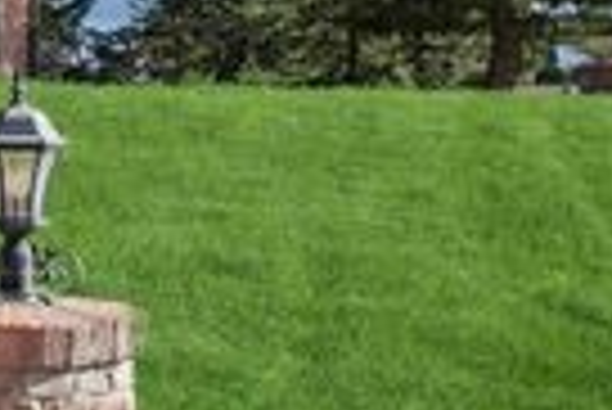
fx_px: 936
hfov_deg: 22.1
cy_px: 88
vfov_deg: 24.3
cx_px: -486
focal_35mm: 55
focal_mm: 15
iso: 400
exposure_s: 1/500
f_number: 8
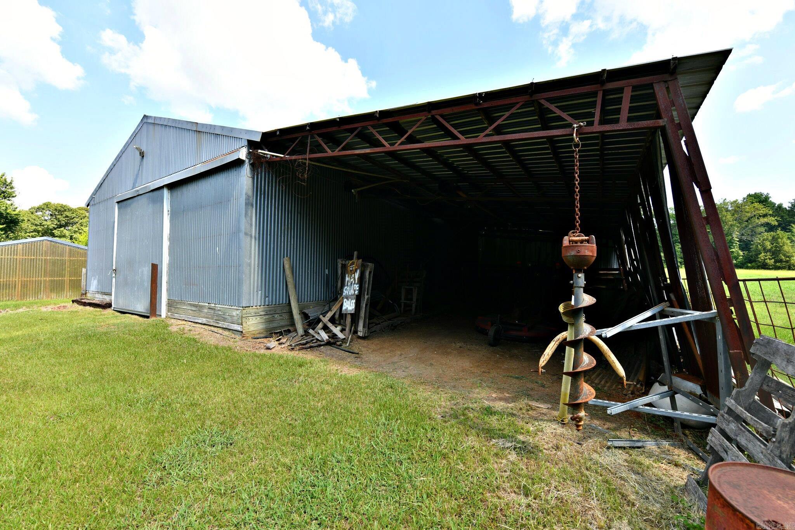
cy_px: 265
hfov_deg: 104.3
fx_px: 309
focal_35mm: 14
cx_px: 398
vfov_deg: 81.2
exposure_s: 1/160
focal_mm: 14
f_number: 6.3
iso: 160
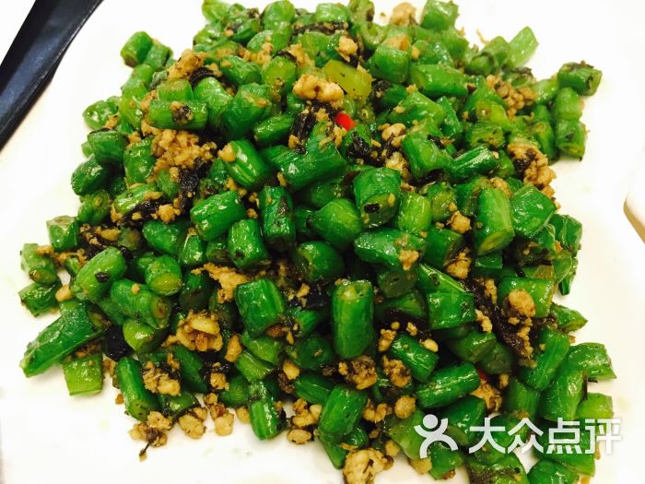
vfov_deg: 48.2
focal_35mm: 29
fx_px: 540
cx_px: 322
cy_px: 242
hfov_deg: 61.7
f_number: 2.2
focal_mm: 4.15
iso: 200
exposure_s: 1/17
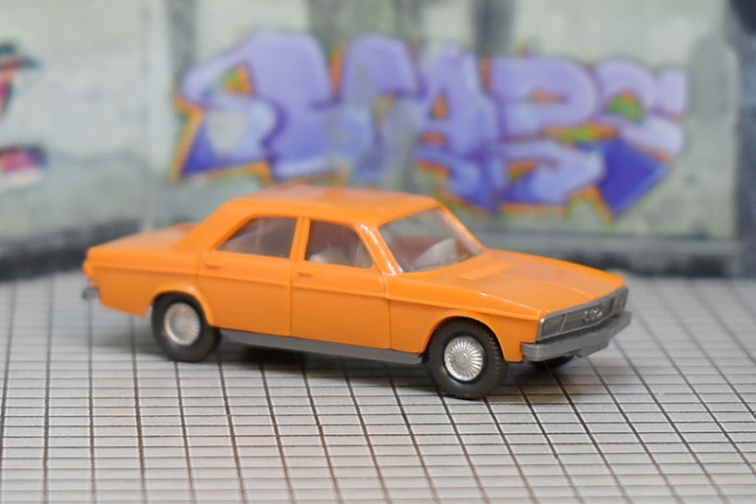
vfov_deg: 21.6
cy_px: 252
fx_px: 1323
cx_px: 378
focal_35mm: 63
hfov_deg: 31.9
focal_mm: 42
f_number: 5
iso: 450
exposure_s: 1/60
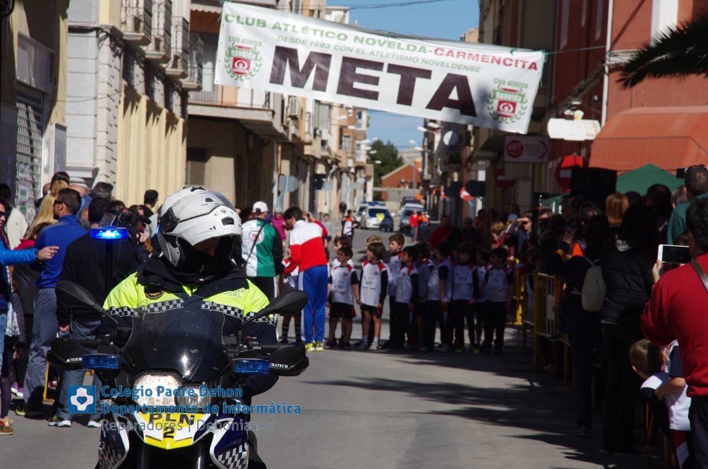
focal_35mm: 188
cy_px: 234
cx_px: 354
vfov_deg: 7.3
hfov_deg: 11.0
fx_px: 3680
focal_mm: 125
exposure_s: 1/800
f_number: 10
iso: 400
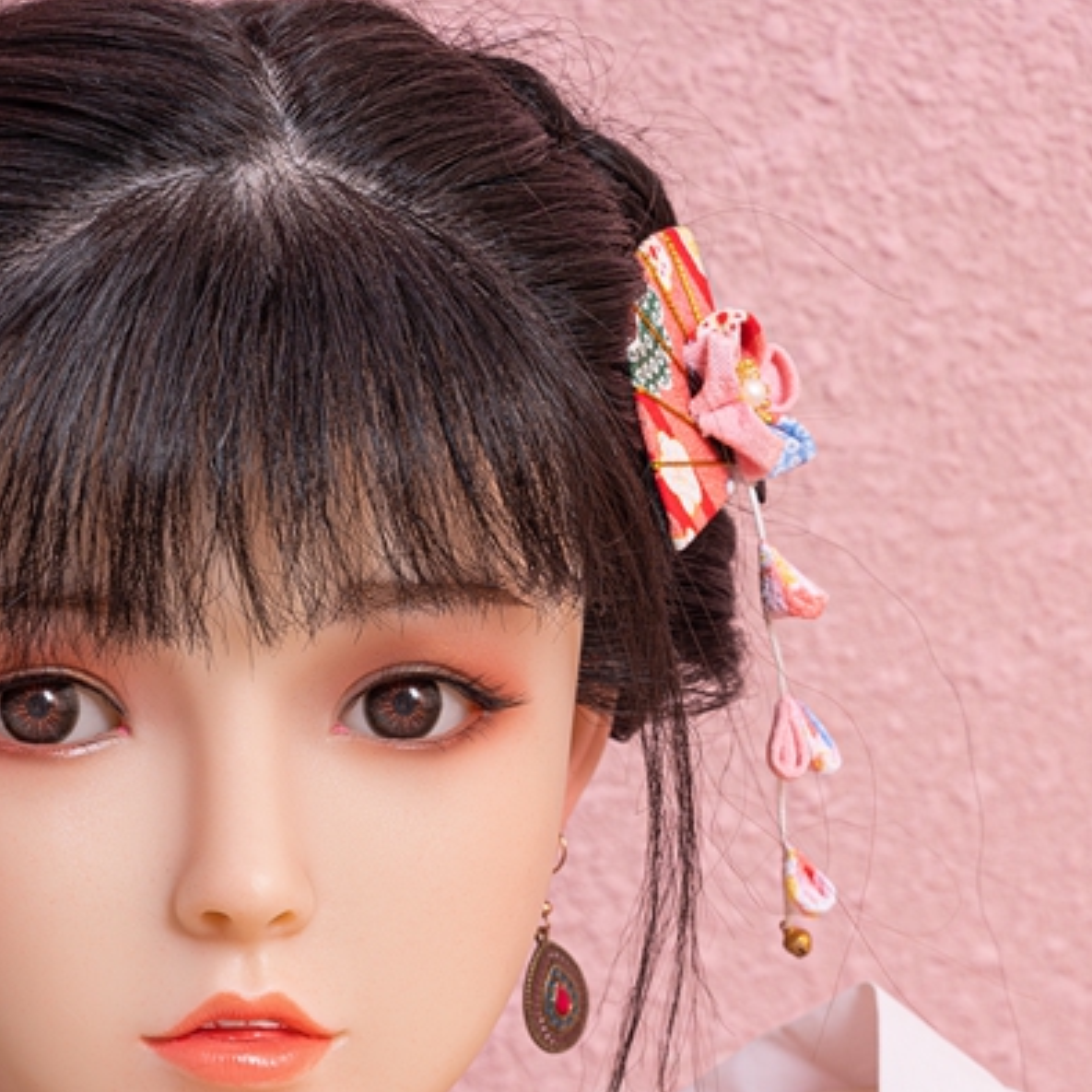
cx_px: 358
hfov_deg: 11.3
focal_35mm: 154
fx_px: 5496
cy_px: 1402
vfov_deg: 11.1
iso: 100
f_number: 8
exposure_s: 1/100
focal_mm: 70
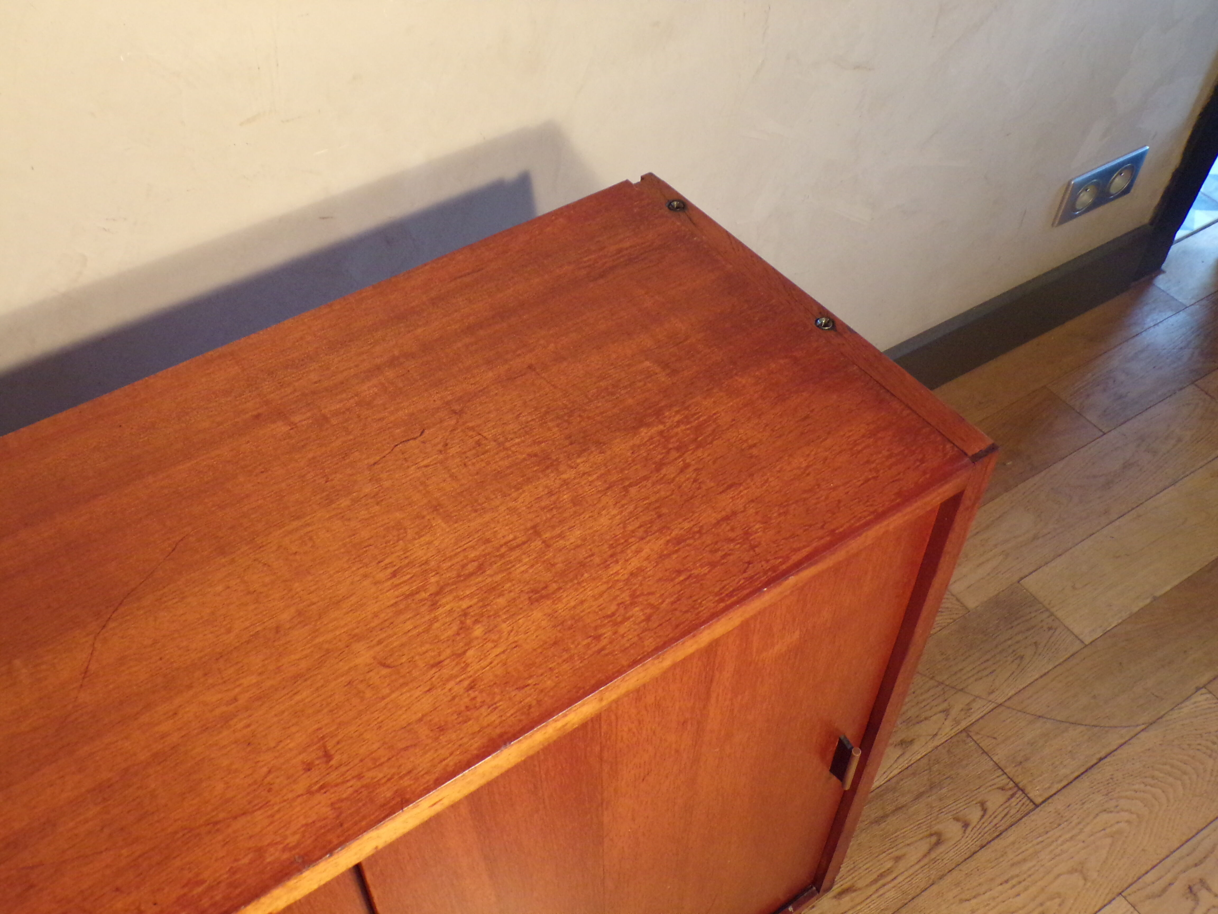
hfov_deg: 56.8
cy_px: 457
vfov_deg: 44.2
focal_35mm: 32
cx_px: 609
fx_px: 1126
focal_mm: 5.8
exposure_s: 1/17
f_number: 3.2
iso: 374
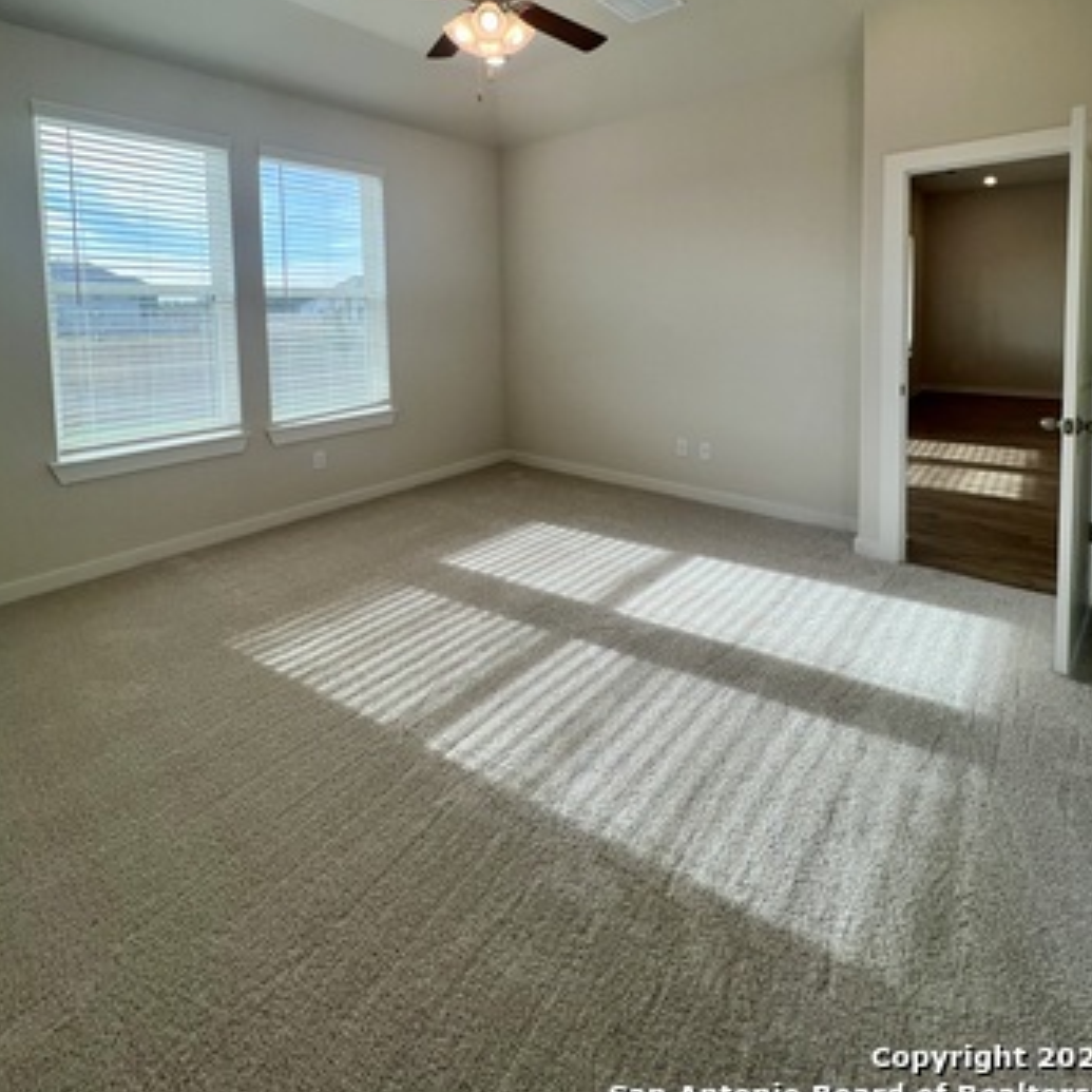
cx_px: 554
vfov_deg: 84.1
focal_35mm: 16
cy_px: 355
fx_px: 571
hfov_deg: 87.4
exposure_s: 1/202
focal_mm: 1.57
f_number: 1.8
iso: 32
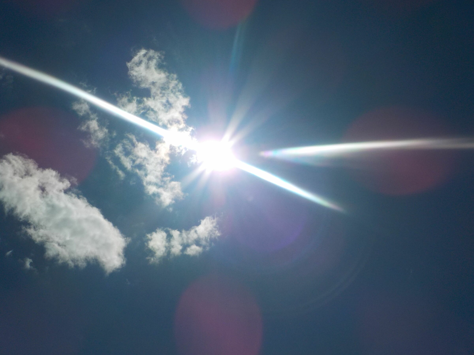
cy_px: 178
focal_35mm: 30
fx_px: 411
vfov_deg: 46.8
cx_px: 237
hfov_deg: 60.0
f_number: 6.6
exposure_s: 1/2000
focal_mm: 4.1
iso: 125
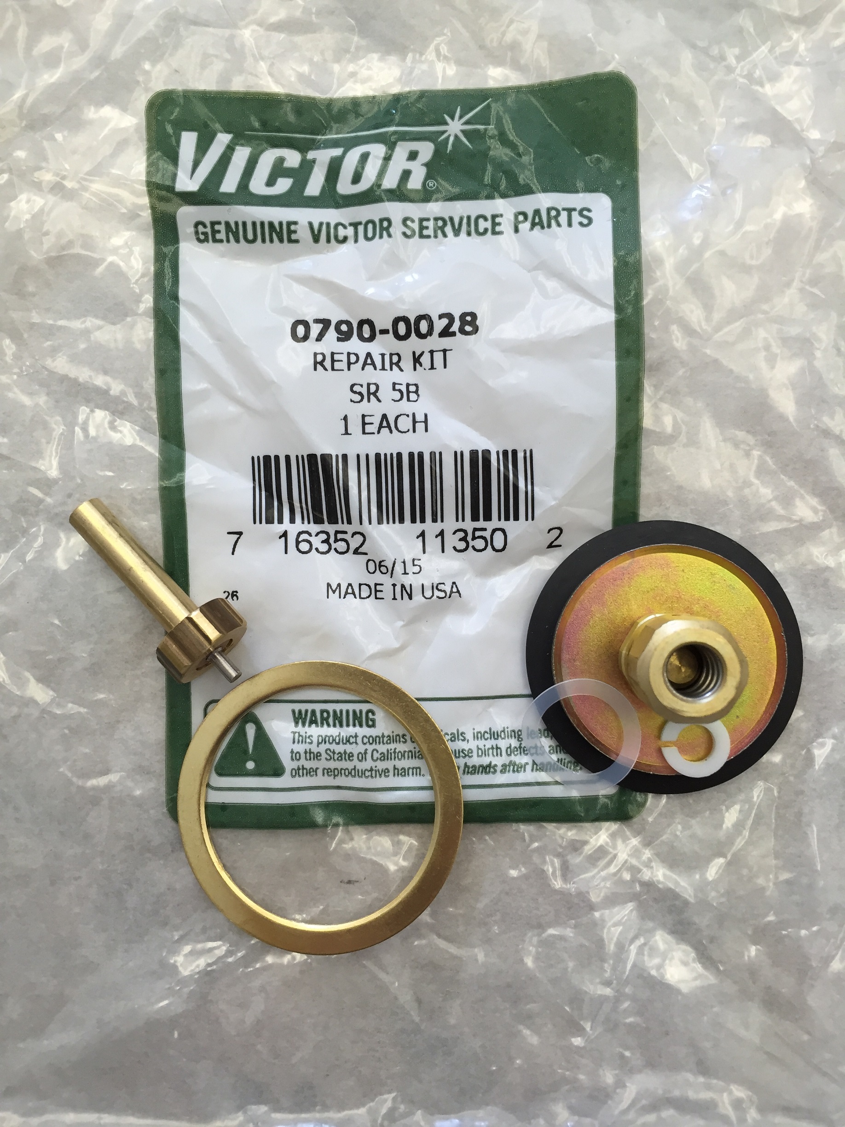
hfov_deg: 48.2
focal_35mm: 29
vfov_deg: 61.7
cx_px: 422
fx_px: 944
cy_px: 564
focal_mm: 4.15
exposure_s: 1/40
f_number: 2.2
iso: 40
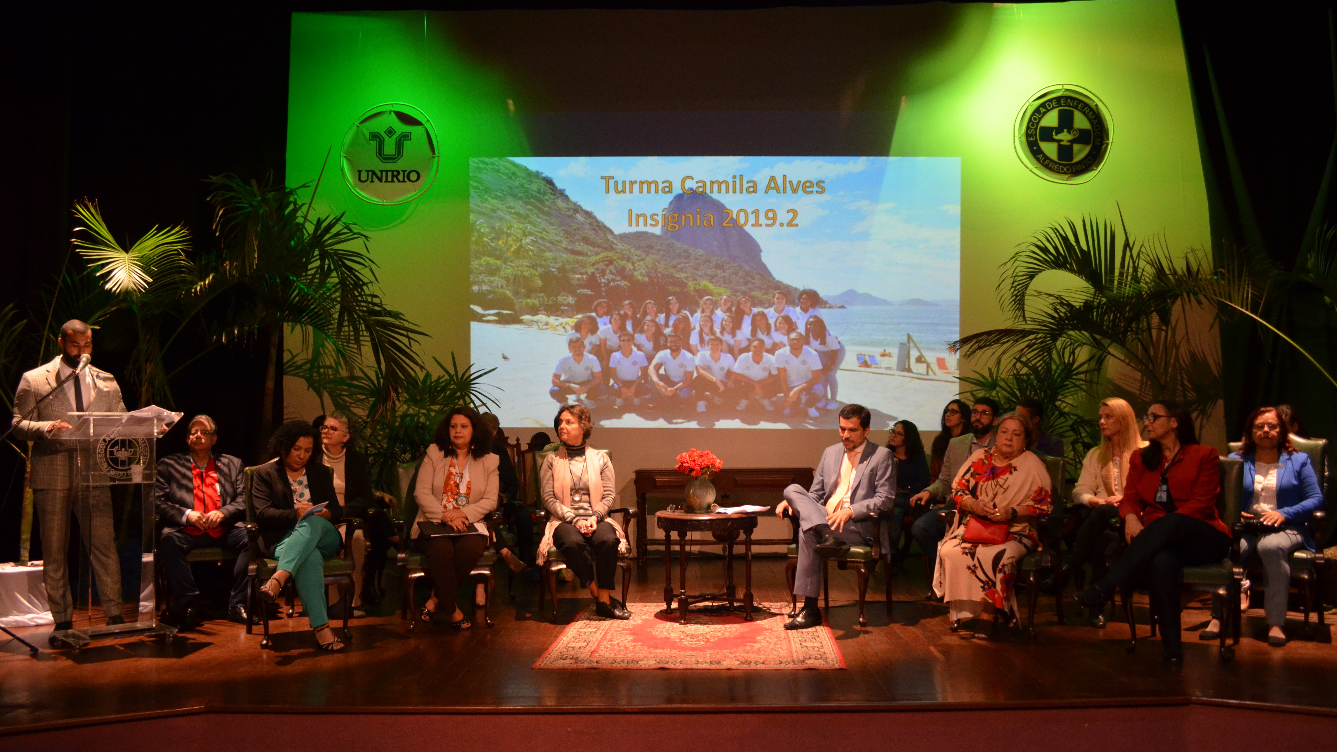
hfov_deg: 66.1
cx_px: 666
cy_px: 376
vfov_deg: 40.2
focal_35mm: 29
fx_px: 1028
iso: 1600
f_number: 3.5
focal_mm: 18
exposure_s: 1/50
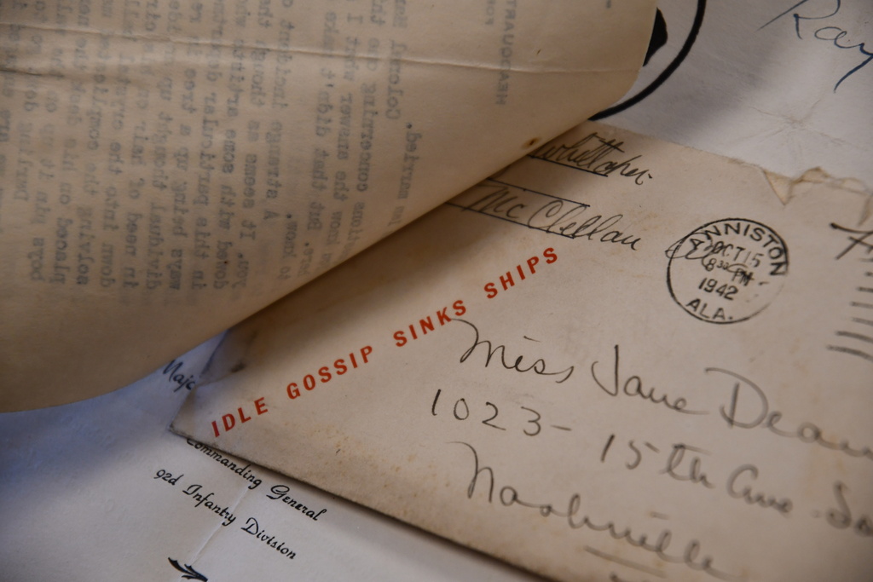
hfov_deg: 18.3
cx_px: 436
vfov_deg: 12.2
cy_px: 291
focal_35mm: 112
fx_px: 2716
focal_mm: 75
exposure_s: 1/250
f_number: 4
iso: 800
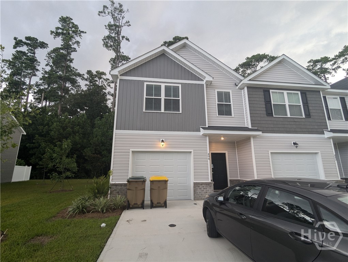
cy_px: 131
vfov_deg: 78.2
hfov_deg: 94.4
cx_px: 174
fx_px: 161
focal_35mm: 16
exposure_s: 1/75.7
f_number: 2.2
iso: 55
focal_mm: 2.35
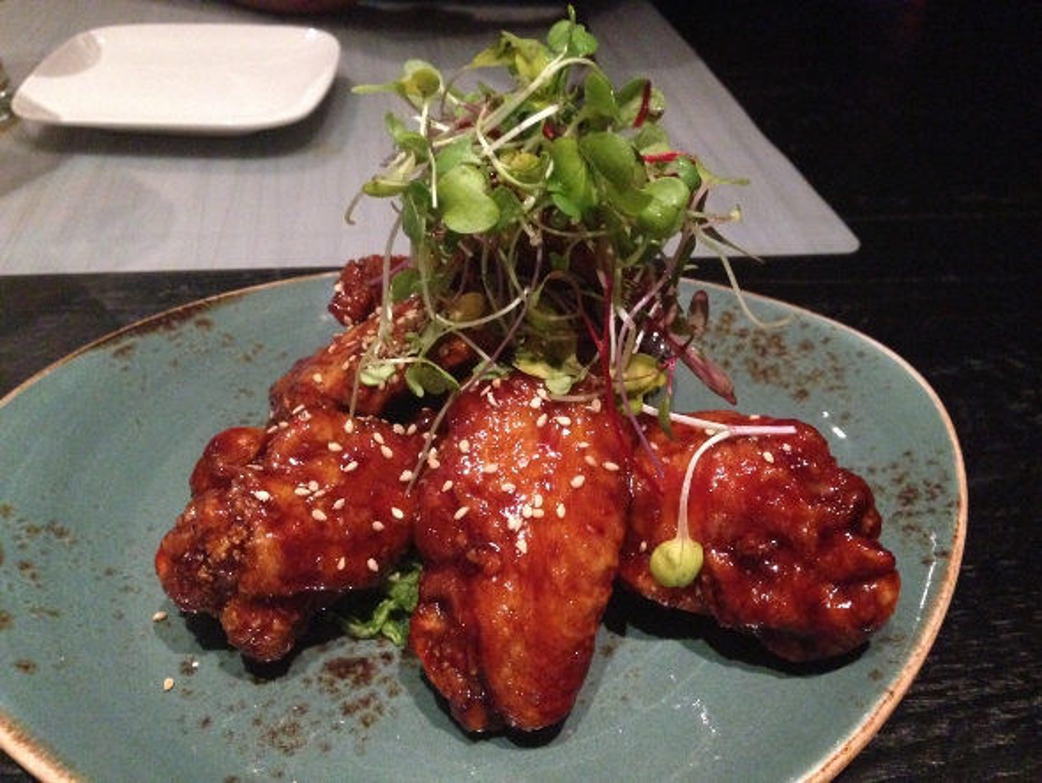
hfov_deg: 55.3
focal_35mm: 33
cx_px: 521
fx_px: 994
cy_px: 392
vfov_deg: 43.0
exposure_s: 1/15
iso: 800
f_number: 2.4
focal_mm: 4.12
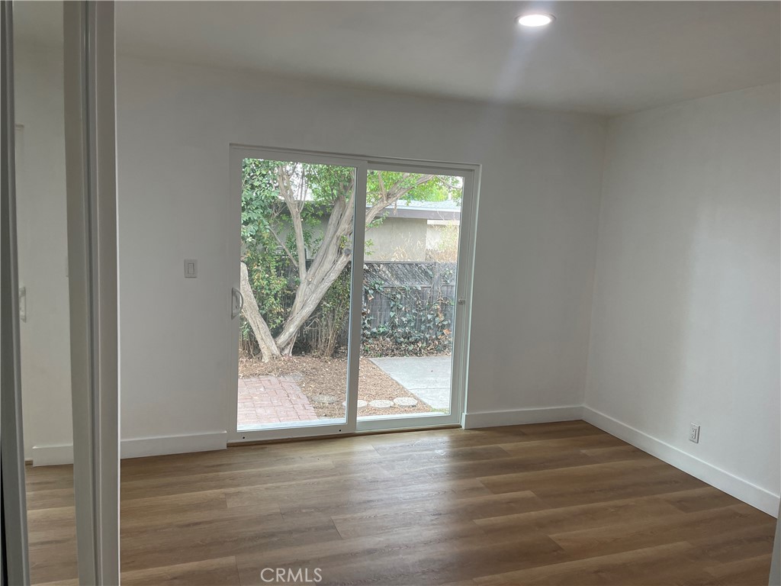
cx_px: 390
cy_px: 293
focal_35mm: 25
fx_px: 564
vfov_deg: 54.9
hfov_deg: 69.4
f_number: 1.6
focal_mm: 5.1
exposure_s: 1/120
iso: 125
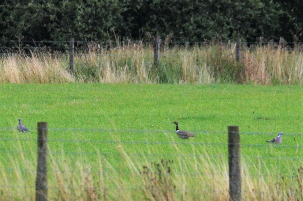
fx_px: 6298
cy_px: 100
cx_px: 152
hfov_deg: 2.8
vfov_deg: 1.8
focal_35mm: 750
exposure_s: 1/1600
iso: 2500
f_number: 10
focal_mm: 500
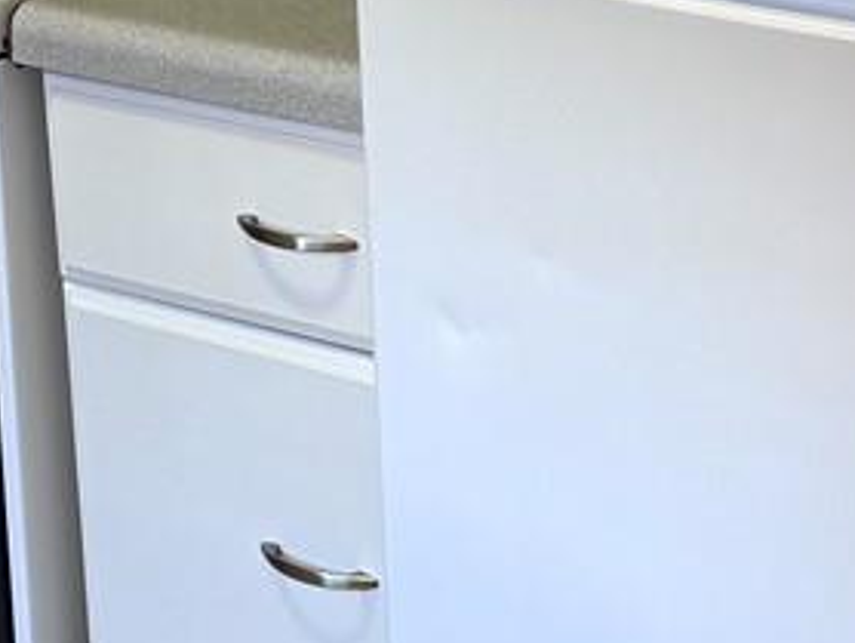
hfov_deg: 14.3
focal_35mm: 138
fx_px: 3411
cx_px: 308
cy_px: -49
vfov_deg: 10.6
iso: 125
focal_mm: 6.76
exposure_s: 1/60
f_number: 1.78
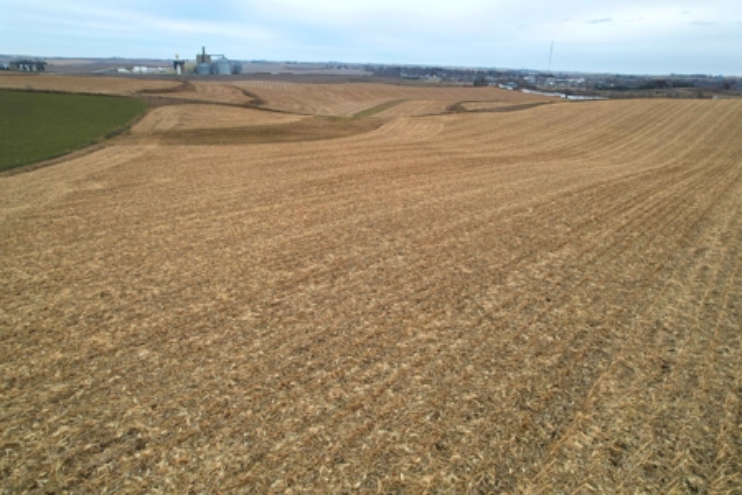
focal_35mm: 22
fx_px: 453
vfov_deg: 57.2
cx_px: 371
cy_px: 248
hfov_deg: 78.6
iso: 100
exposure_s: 1/500
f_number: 2.8
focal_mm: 8.38
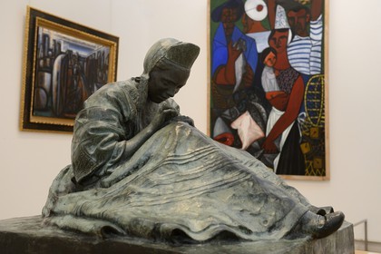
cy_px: 127
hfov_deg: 41.1
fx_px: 508
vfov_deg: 28.1
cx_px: 190
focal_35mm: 48
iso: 1600
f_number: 4.5
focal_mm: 48
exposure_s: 1/60
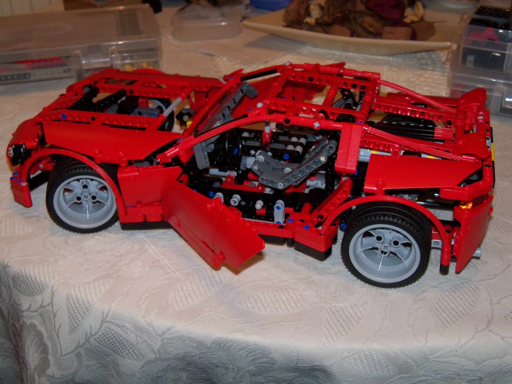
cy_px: 192
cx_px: 256
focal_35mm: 42
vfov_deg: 34.3
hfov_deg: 44.8
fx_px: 621
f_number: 3.7
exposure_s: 1/30
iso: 200
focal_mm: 7.5
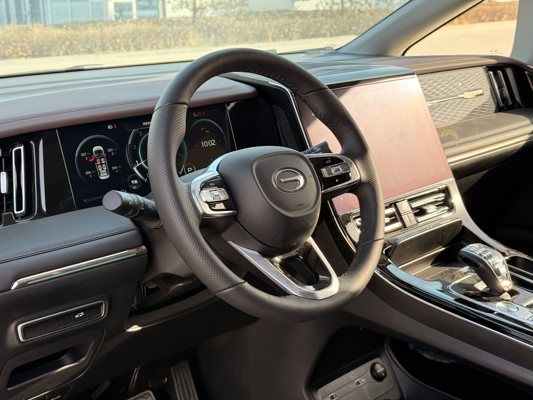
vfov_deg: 30.3
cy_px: 200
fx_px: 739
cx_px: 266
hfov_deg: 39.7
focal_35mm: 48
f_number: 1.78
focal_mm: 6.76
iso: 100
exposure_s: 1/242
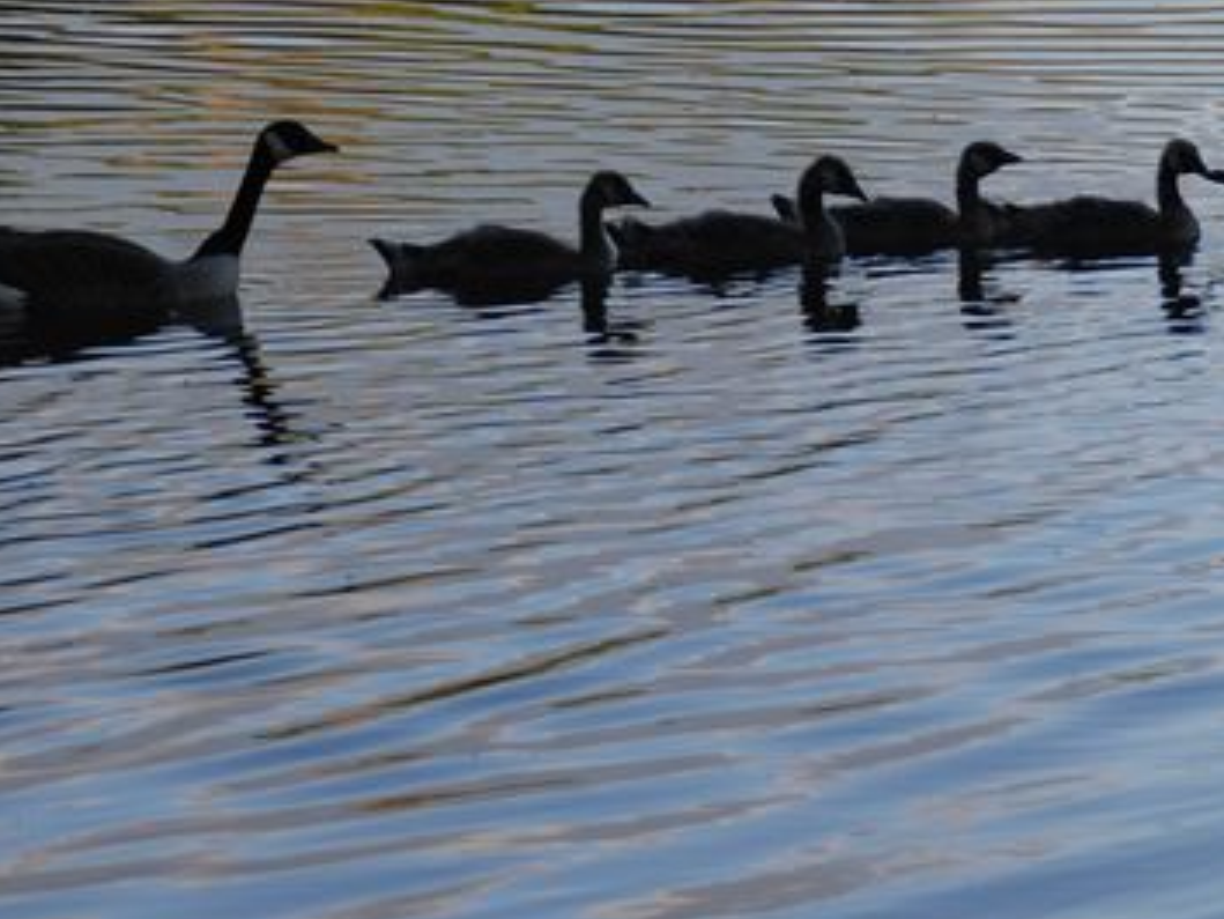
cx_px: 822
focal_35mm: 262
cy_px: 186
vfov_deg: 5.7
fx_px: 9267
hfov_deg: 7.6
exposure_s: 1/320
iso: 200
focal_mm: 80
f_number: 5.6
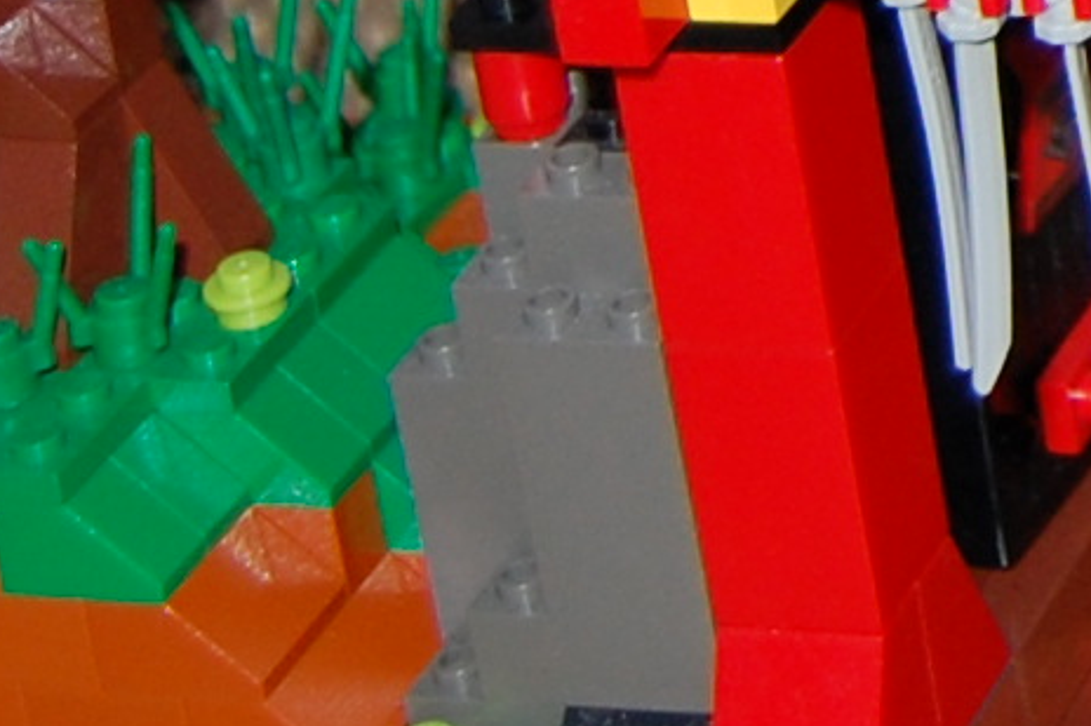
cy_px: -1215
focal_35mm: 175
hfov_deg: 10.5
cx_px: 2375
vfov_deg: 7.2
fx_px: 5301
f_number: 3.5
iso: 400
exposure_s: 1/60
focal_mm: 18
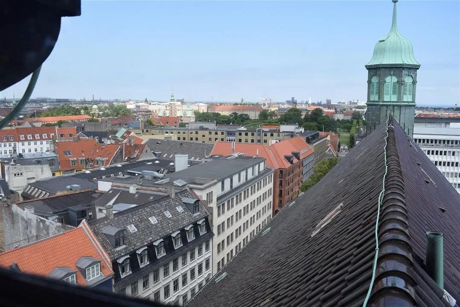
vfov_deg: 43.7
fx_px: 384
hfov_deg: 61.9
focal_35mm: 30
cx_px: 230
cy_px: 154
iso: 200
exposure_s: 1/320
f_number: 9
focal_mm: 20
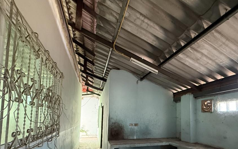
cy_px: 109
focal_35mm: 20
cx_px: 139
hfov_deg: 84.3
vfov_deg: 57.2
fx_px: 130
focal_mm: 2.22
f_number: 2.2
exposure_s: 1/60
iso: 500
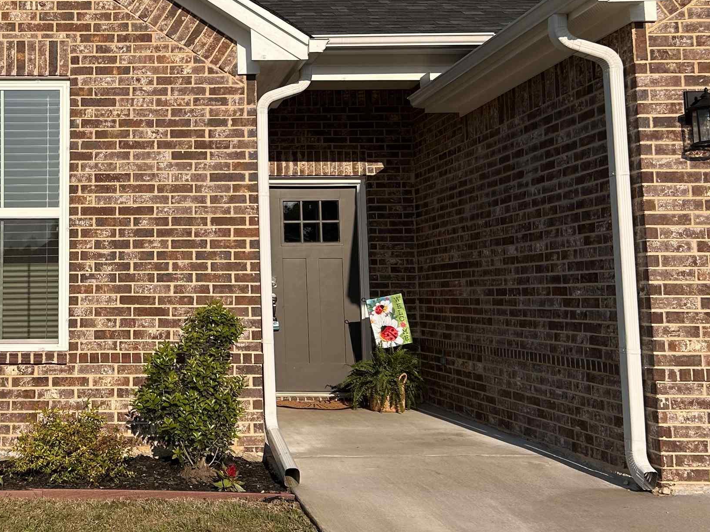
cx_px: 115
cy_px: 184
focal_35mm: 49
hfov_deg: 37.1
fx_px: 1005
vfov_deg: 29.5
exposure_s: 1/5319
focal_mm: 5.7
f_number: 1.5
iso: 50
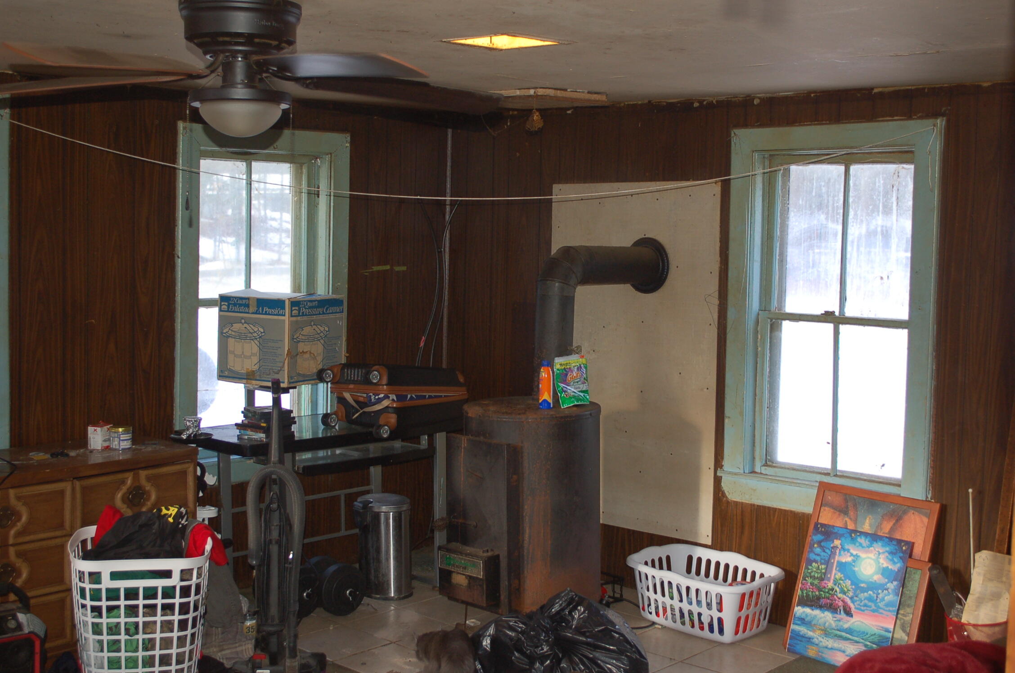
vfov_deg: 28.0
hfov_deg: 41.2
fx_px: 1351
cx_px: 508
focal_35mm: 48
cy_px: 336
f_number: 4.8
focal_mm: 32
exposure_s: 1/60
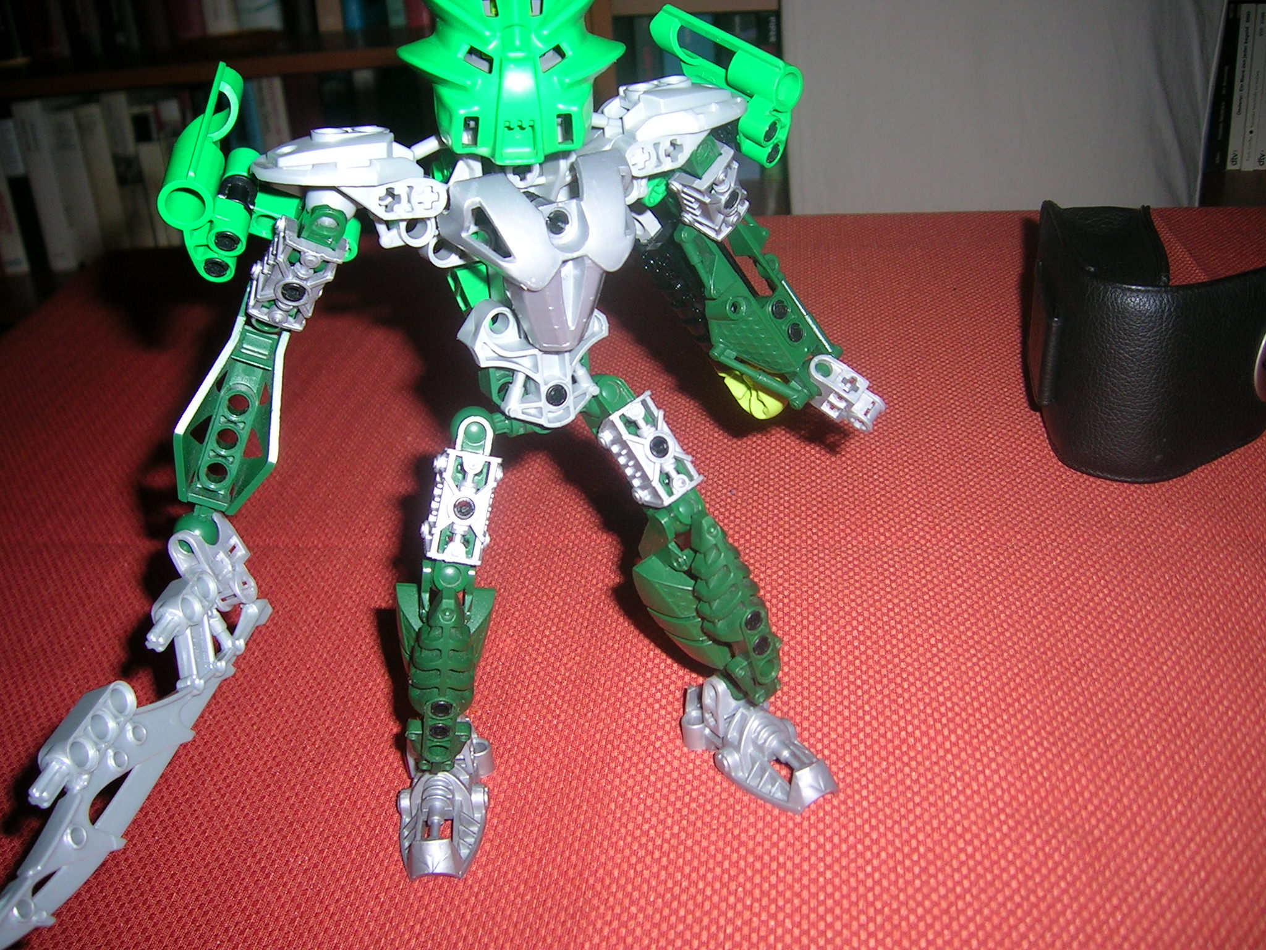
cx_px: 633
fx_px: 1280
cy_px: 475
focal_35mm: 35
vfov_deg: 40.7
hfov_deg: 52.6
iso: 50
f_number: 2.8
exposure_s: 1/60.1
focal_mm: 5.4
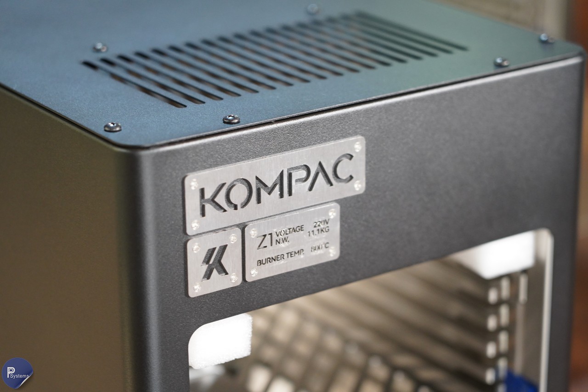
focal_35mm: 105
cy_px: 196
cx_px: 294
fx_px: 1715
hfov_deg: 19.5
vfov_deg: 13.0
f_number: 4
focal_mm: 105
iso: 4000
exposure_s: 1/125
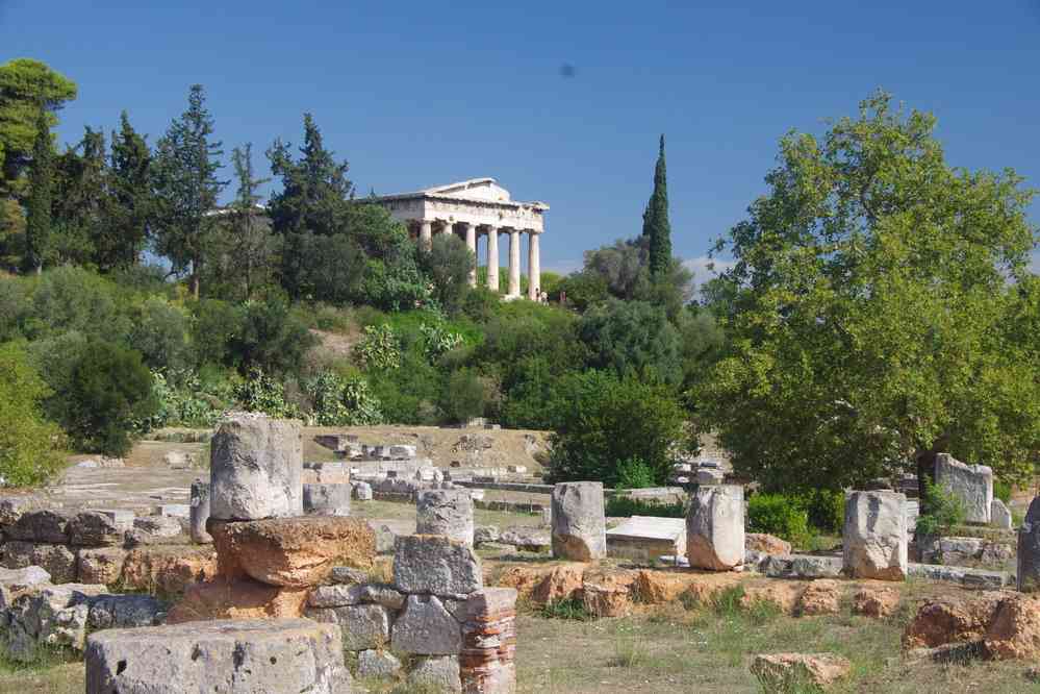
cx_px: 520
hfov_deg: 31.4
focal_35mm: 64
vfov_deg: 21.2
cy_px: 347
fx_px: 1849
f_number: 11
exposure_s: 1/80
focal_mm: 42.5
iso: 200
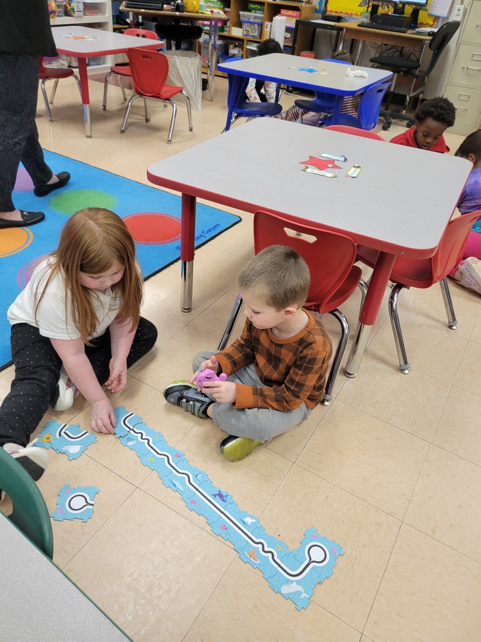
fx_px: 482
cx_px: 240
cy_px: 321
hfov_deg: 53.1
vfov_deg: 67.3
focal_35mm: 26
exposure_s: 1/120
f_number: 1.8
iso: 250
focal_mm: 5.4
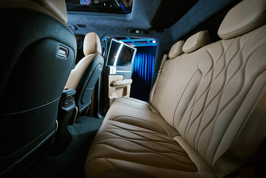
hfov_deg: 96.7
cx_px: 133
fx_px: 118
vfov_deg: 73.7
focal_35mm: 16
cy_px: 89
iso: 1600
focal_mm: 16
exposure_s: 1/60
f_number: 2.8
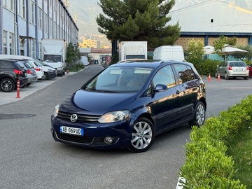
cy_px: 94
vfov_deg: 30.3
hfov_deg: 39.7
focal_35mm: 48
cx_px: 126
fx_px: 349
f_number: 1.78
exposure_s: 1/481
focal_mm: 6.76
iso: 64
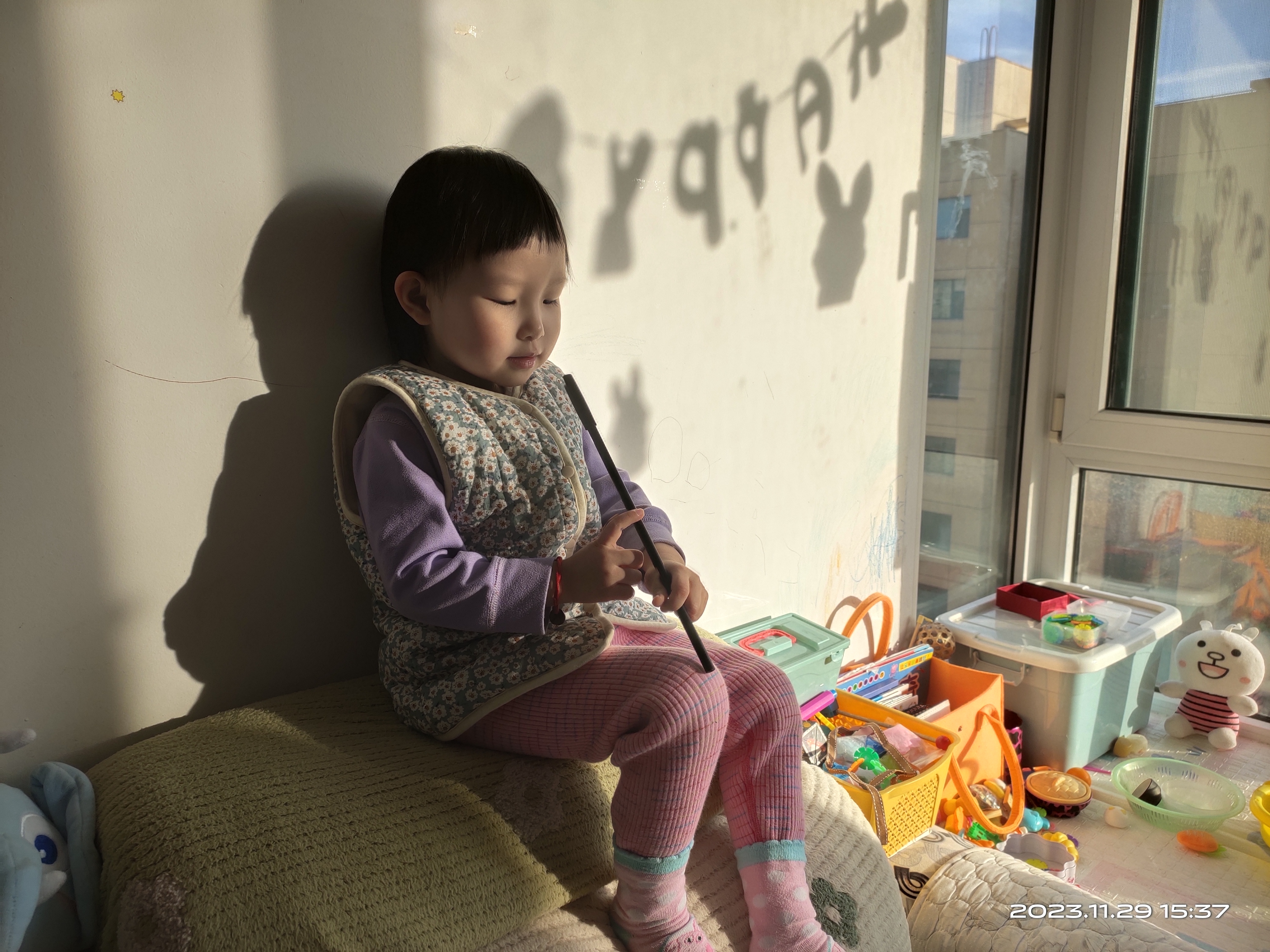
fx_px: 844
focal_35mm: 23
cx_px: 635
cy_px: 476
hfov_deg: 73.9
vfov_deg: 58.9
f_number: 1.79
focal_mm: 4.76
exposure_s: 1/5677
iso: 56
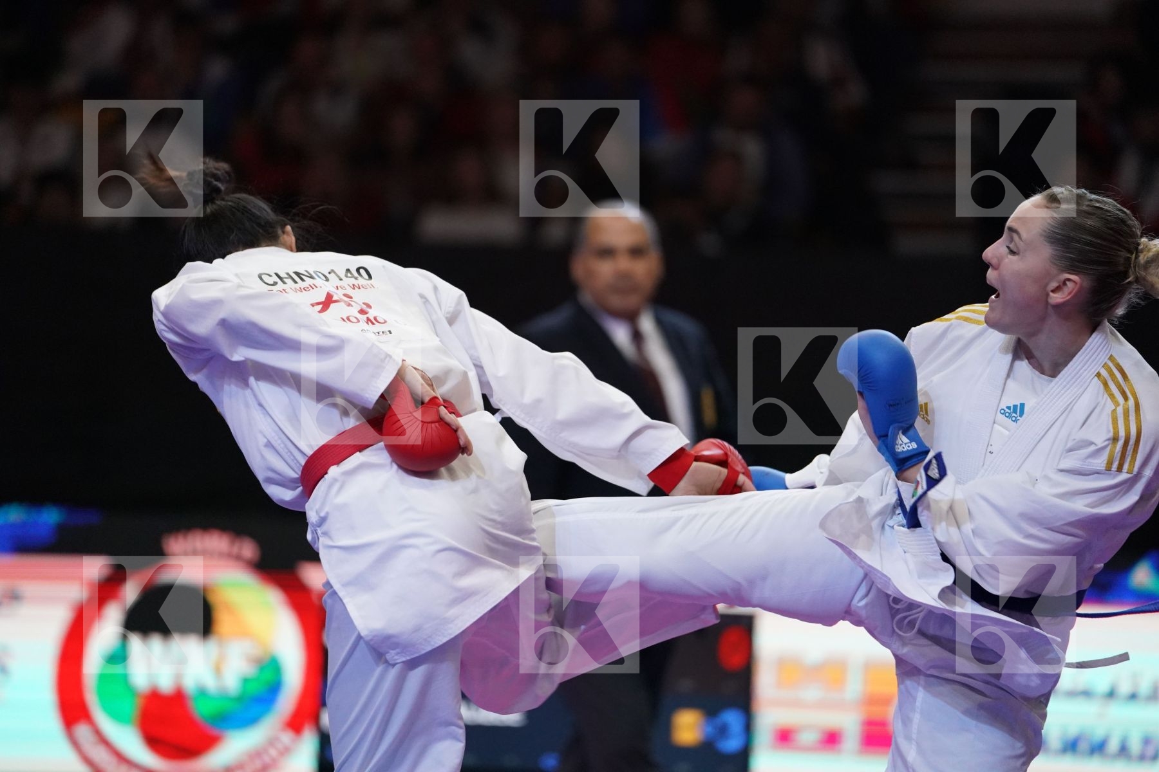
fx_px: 6438
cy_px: 386
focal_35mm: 200
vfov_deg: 6.9
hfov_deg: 10.3
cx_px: 580
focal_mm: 200
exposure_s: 1/1000
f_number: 2.8
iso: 4000
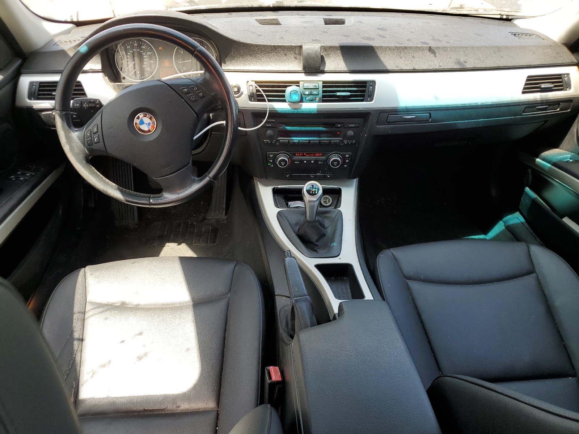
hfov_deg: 67.3
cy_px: 217
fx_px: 435
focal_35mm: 26
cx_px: 290
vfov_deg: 53.1
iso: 50
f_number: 1.5
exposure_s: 1/244
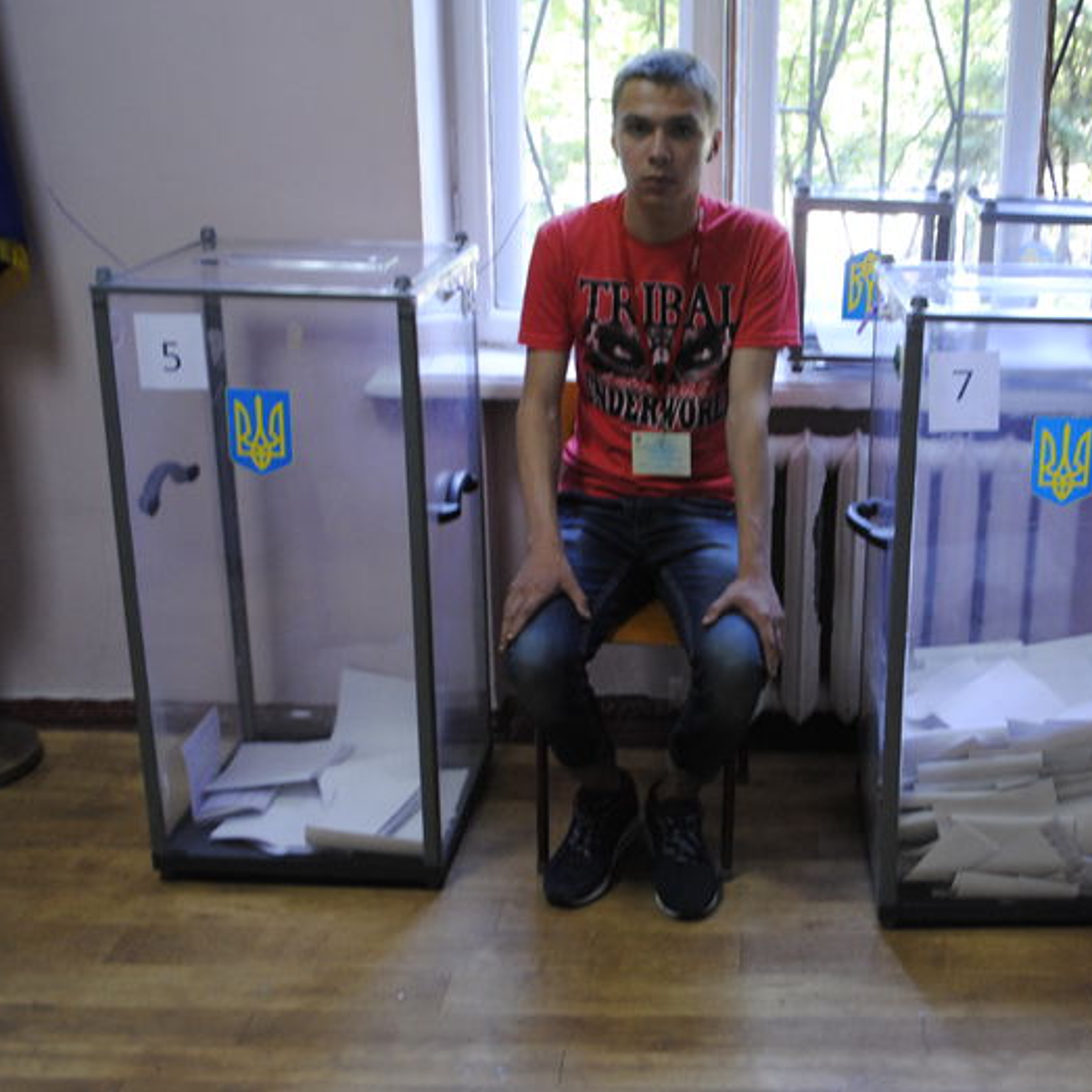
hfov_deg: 38.4
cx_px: 785
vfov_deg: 39.2
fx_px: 1535
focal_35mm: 43
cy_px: 541
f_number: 4
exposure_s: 1/30
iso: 720
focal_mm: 22
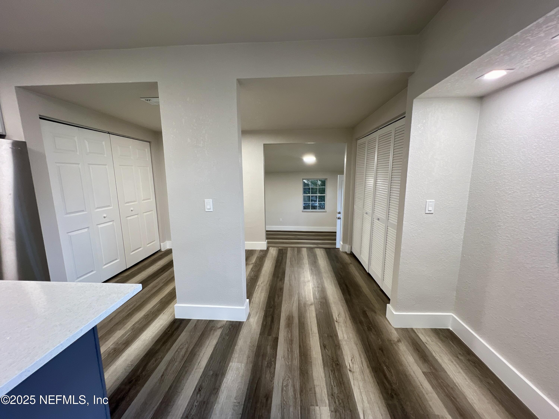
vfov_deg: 89.9
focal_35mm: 13
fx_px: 210
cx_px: 280
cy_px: 210
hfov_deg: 106.2
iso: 50
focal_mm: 1.57
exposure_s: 1/30
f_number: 1.8
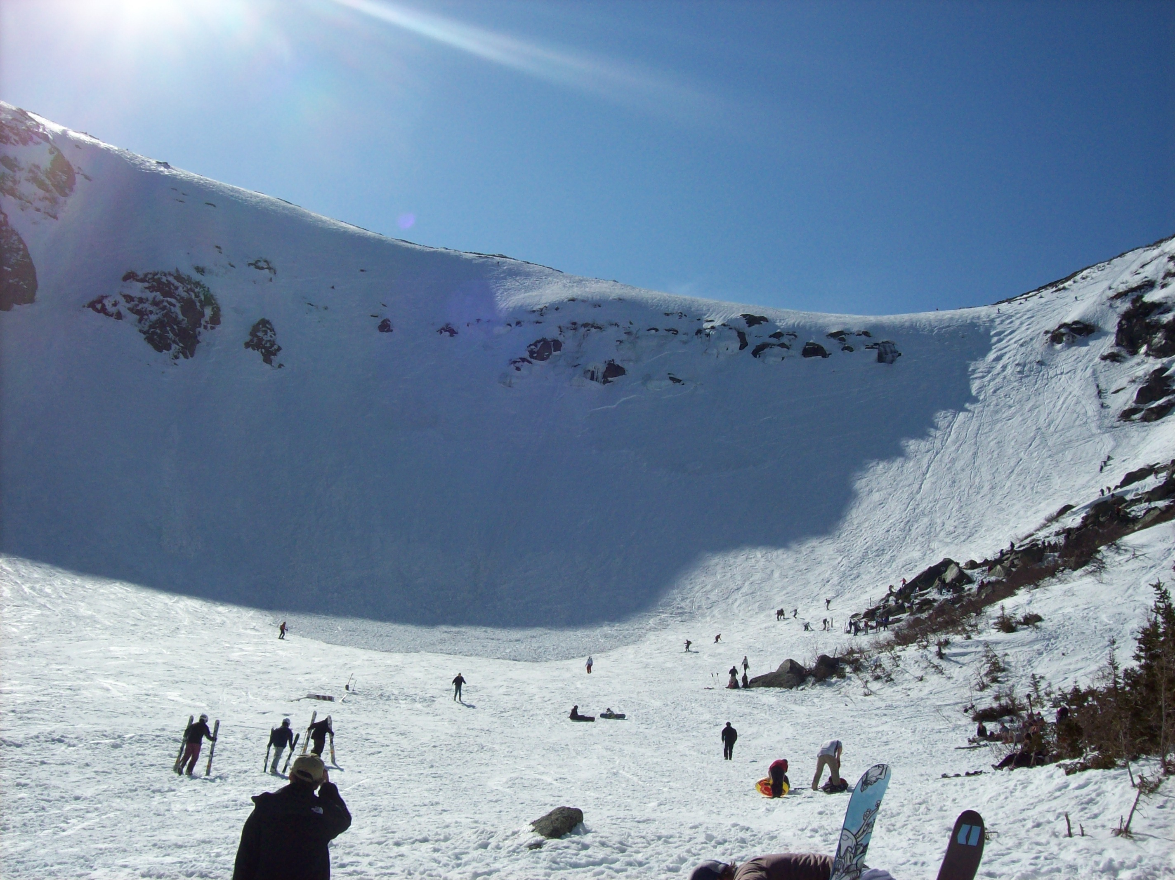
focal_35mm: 36
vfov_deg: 39.6
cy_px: 440
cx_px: 588
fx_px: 1222
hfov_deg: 51.4
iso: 80
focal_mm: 6
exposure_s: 1/1401
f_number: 4.8
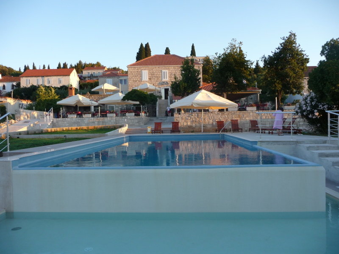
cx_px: 170
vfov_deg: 49.7
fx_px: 274
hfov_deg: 63.4
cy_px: 127
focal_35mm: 28
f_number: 3.3
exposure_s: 1/125
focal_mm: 4.7
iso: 100
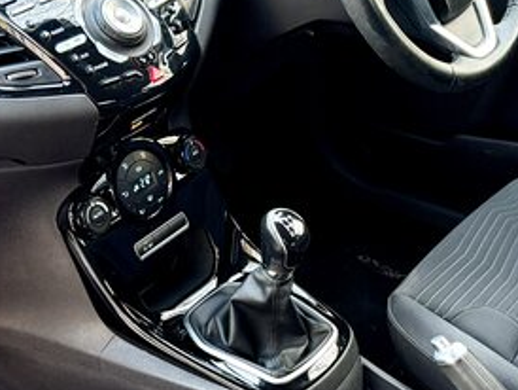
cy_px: 328
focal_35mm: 70
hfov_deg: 27.5
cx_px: 371
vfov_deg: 20.7
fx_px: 1048
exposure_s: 1/60
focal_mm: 6.76
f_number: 1.78
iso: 250
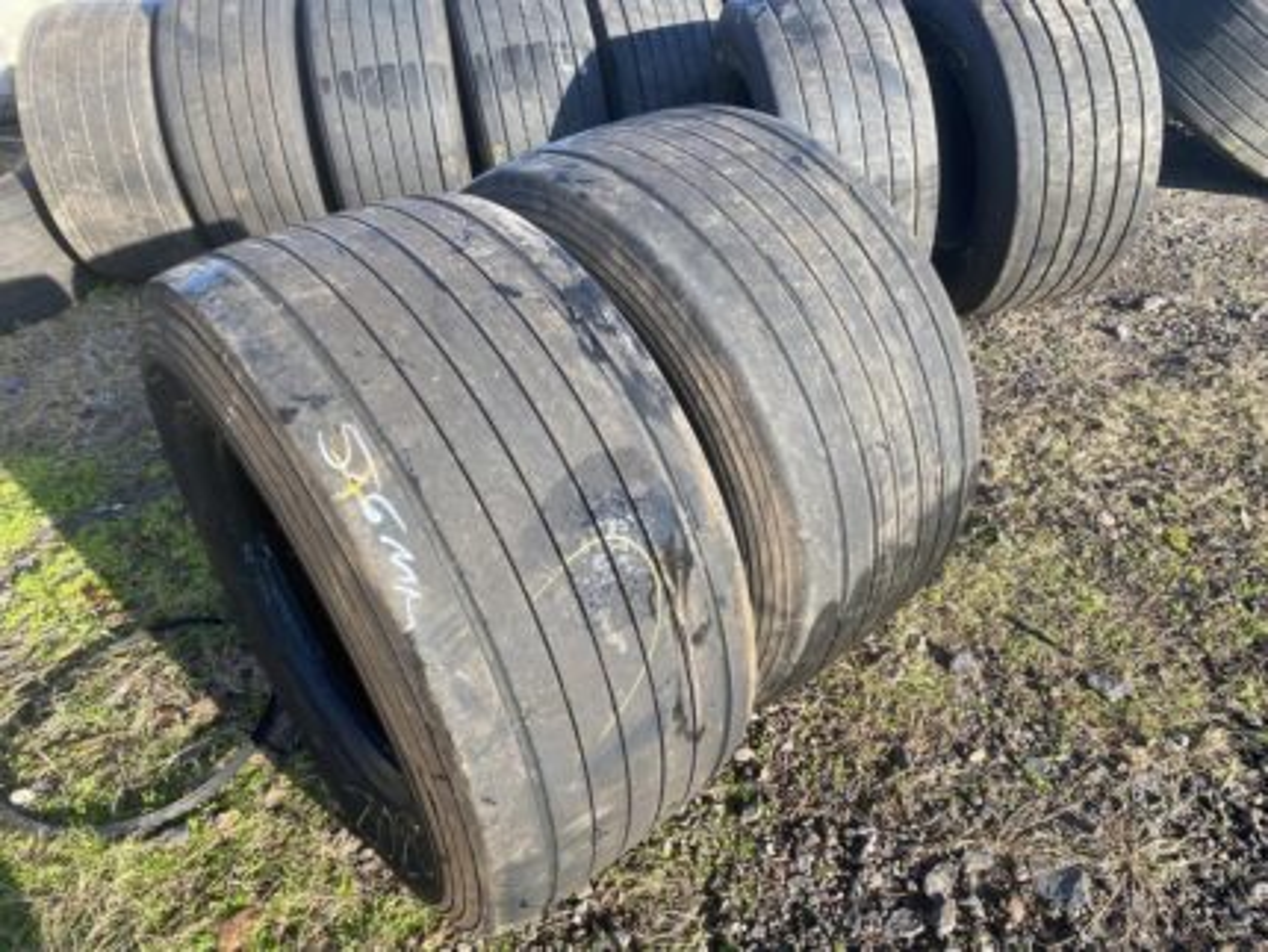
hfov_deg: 67.3
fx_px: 953
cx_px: 634
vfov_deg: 53.1
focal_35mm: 26
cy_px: 476
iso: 32
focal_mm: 4.25
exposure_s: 1/610
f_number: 1.8
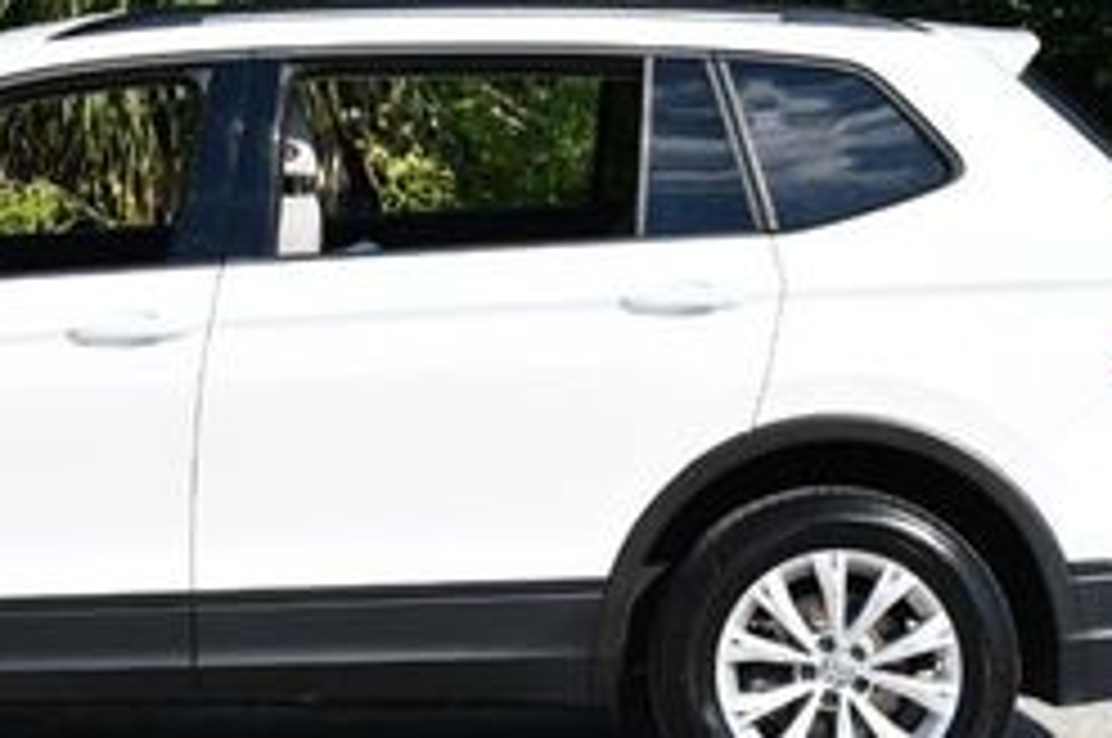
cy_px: 122
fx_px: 4319
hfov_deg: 14.5
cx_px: 95
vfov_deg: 9.7
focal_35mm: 140
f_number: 9
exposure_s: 1/320
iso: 100
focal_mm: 36
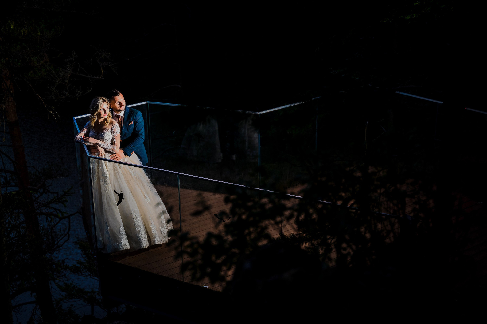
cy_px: 162
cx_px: 244
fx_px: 730
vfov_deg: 25.1
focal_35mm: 54
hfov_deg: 36.9
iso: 800
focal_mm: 54
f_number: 2.8
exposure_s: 1/250
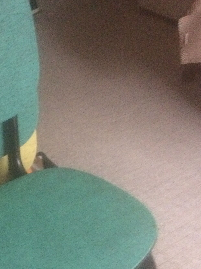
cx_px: 20
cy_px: 188
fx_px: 441
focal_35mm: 57
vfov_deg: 33.4
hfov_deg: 24.9
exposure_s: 1/17
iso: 500
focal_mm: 4.15
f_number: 2.2
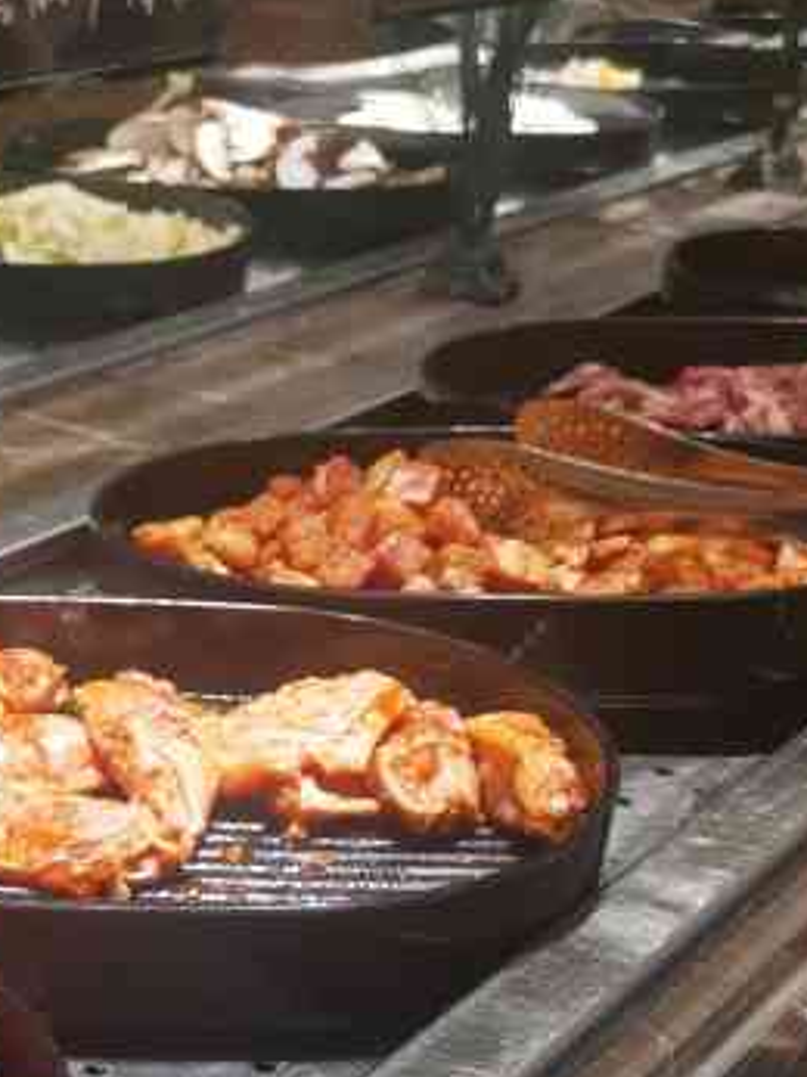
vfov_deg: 27.2
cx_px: -3
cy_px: 871
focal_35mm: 70
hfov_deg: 20.3
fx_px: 2177
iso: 250
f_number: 1.8
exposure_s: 1/100
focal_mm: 4.75
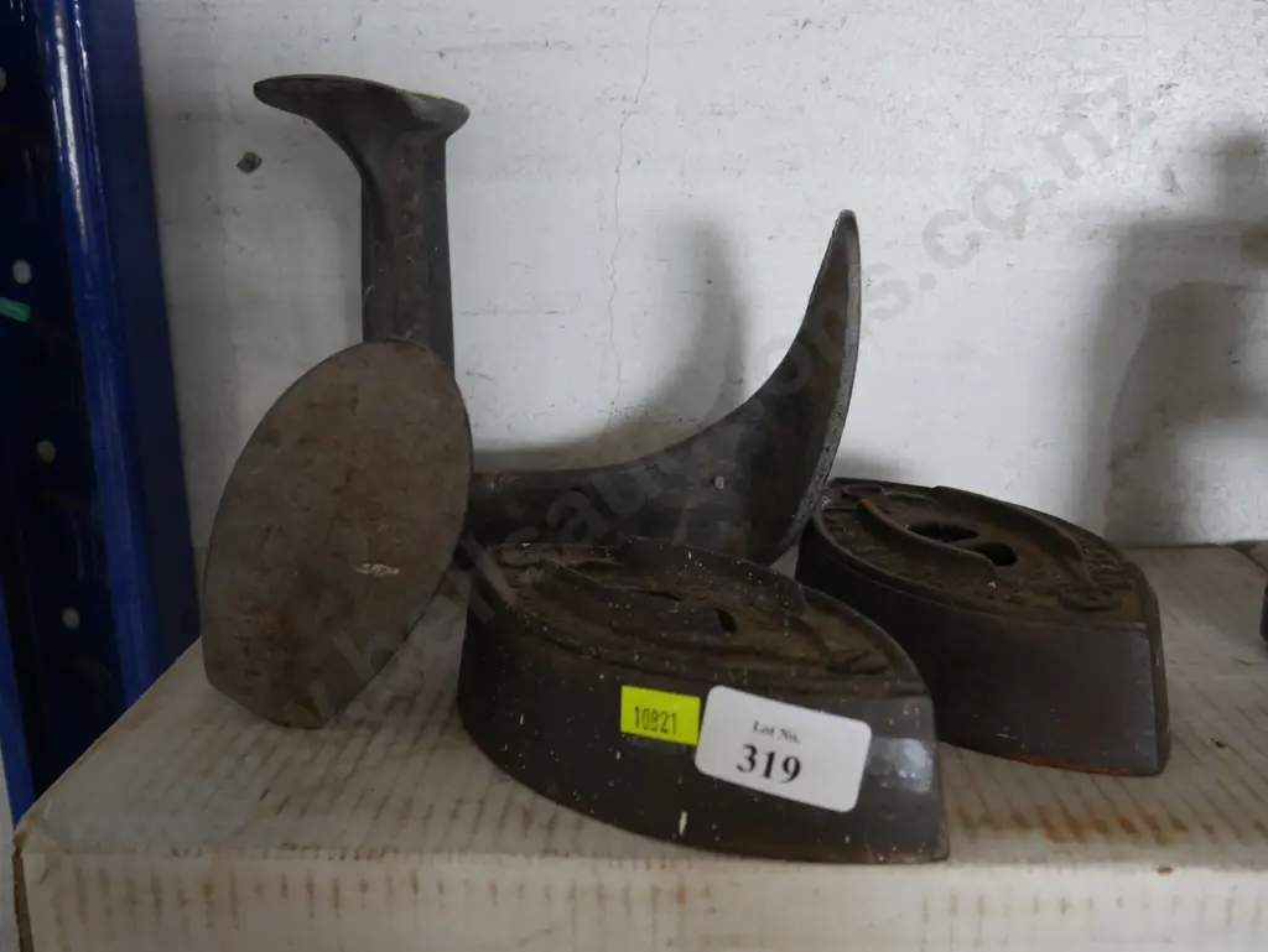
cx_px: 634
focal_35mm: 34
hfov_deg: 53.9
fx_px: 1246
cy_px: 476
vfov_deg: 41.8
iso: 1250
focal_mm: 17
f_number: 4
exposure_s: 1/60
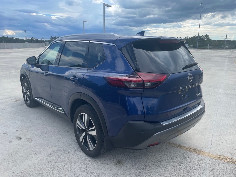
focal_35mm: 26
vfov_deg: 53.1
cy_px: 88
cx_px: 118
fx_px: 177
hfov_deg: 67.3
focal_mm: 4.2
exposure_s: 1/2959
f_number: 1.6
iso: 32
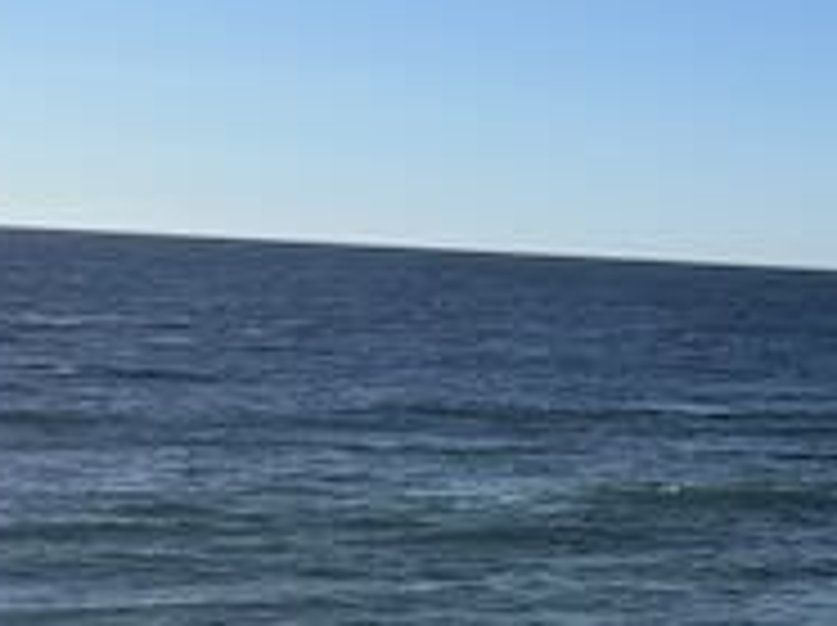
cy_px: 1173
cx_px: 1408
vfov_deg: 13.4
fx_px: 2342
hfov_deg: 17.3
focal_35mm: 97
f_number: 1.78
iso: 80
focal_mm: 6.76
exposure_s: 1/7092
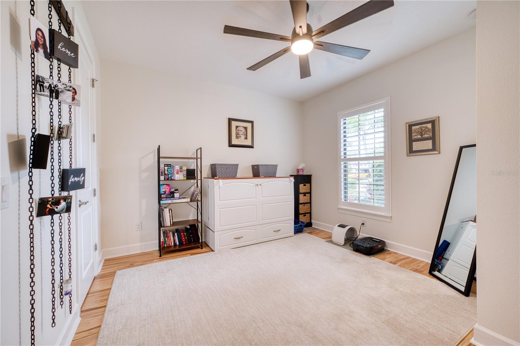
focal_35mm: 14
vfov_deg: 81.1
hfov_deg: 104.3
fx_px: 202
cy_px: 173
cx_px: 260
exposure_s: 1/13
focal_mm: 14
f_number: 8
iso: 200
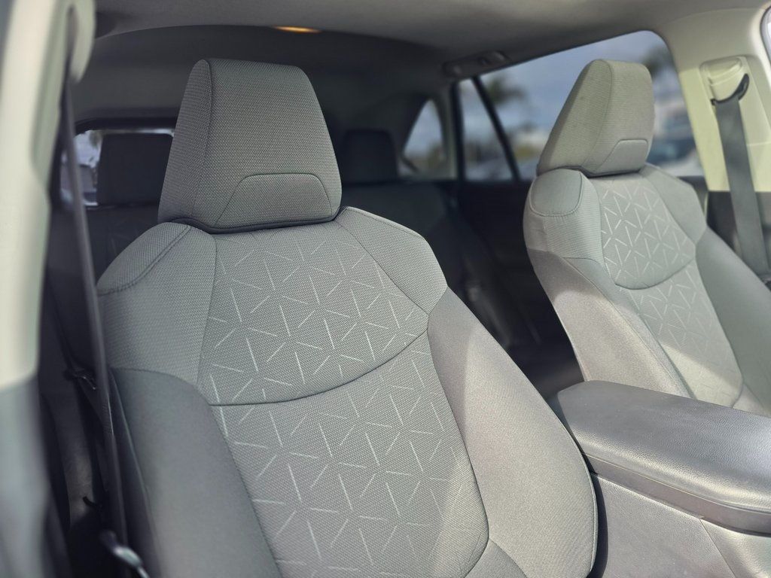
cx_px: 386
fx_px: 512
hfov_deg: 73.9
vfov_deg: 58.9
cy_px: 289
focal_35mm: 23
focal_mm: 6.3
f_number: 1.7
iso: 125
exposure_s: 1/180
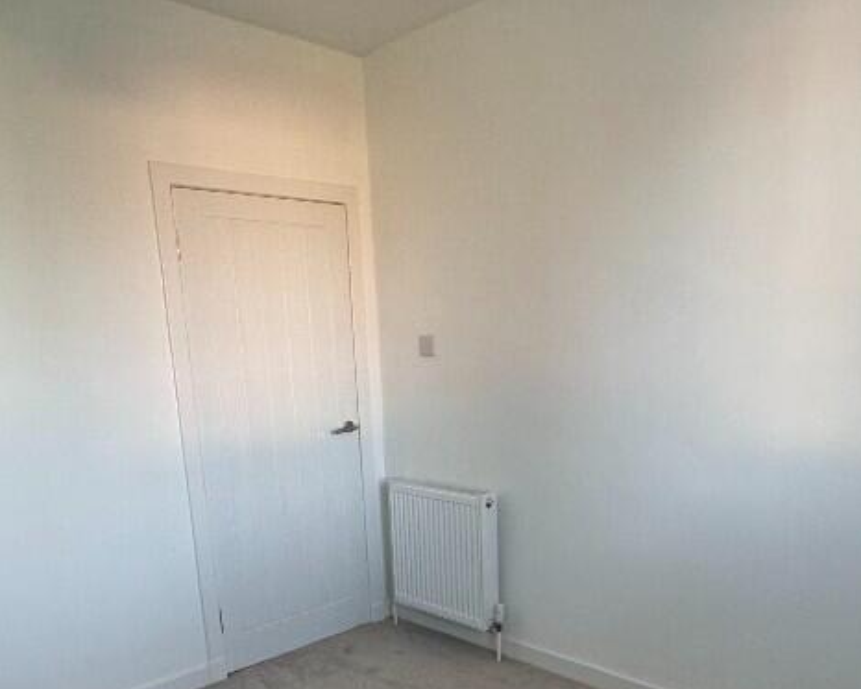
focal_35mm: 30
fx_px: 765
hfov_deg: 58.8
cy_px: 530
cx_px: 442
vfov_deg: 46.5
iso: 250
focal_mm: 2.22
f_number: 2.2
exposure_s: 1/99
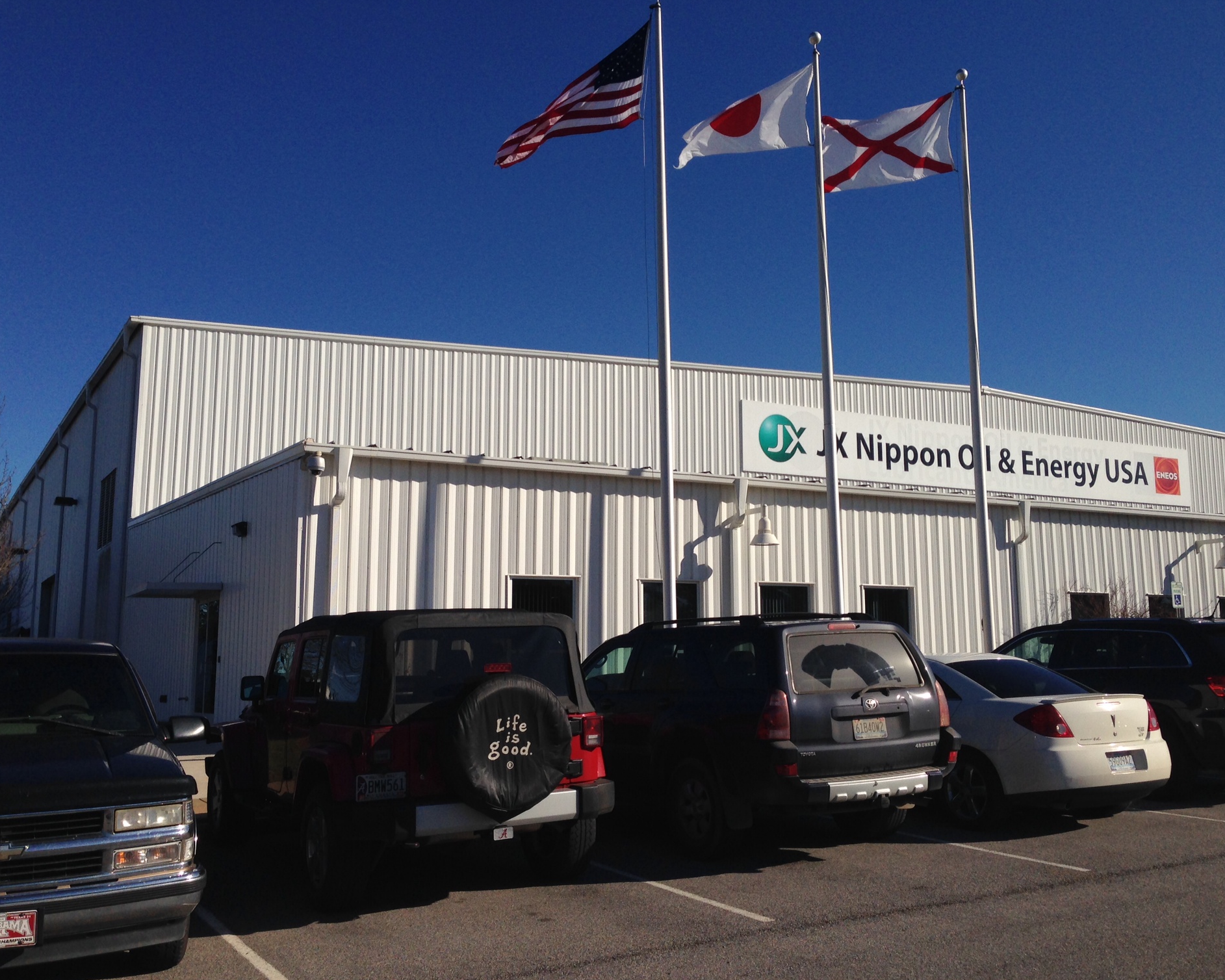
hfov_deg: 51.5
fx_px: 1269
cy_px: 482
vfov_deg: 42.2
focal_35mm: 35
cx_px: 612
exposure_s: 1/3876
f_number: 2.4
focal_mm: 4.12
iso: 50
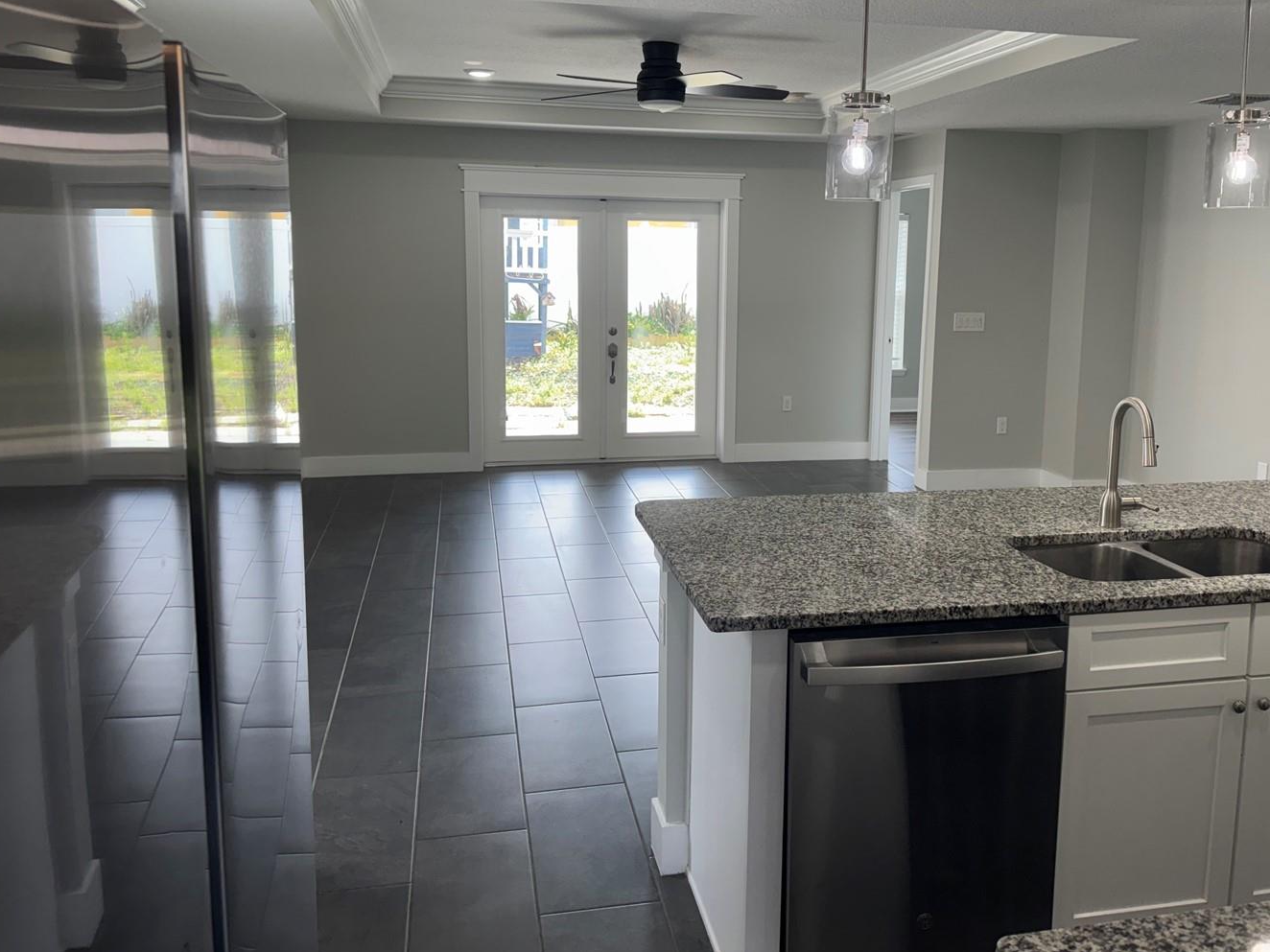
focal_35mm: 29
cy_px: 390
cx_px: 710
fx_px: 1064
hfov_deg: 61.5
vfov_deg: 48.0
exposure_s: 1/171
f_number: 1.78
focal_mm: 6.76
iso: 80
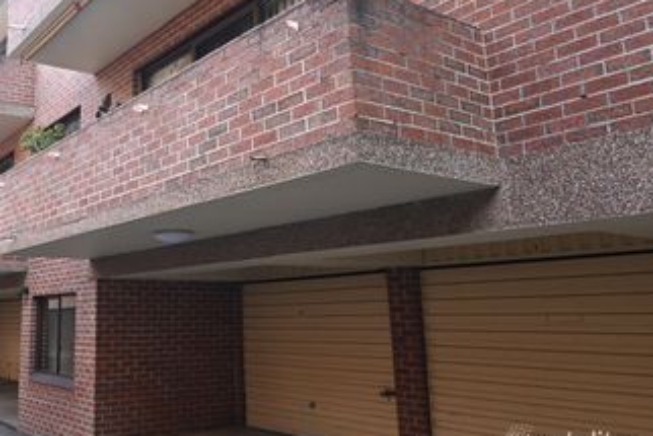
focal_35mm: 35
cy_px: 167
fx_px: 635
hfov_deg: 52.6
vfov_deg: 37.7
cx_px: 185
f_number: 8
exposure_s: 1/250
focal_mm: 24
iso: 3200
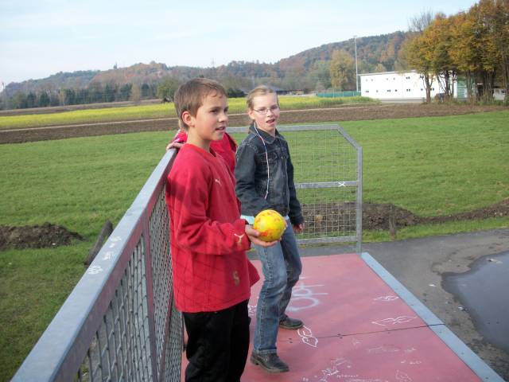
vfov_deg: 40.7
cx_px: 254
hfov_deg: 52.6
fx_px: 515
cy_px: 191
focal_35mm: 35
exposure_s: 1/400
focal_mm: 6.3
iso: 80
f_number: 3.1
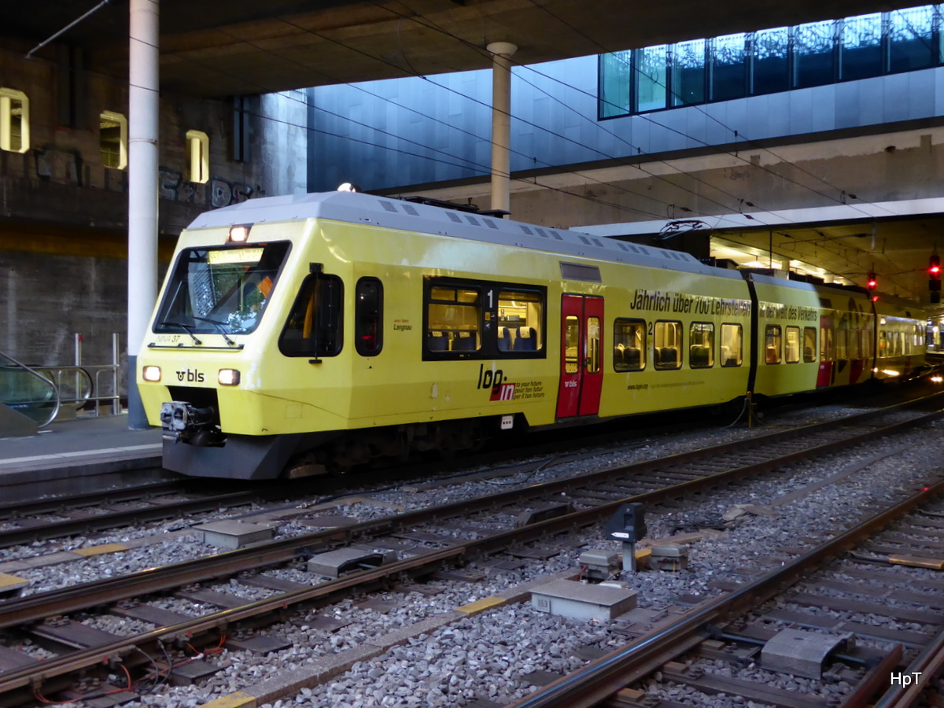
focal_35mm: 34
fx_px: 927
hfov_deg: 54.0
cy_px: 354
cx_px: 472
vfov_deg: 41.8
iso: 640
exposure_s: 1/8
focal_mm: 5.8
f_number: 3.6
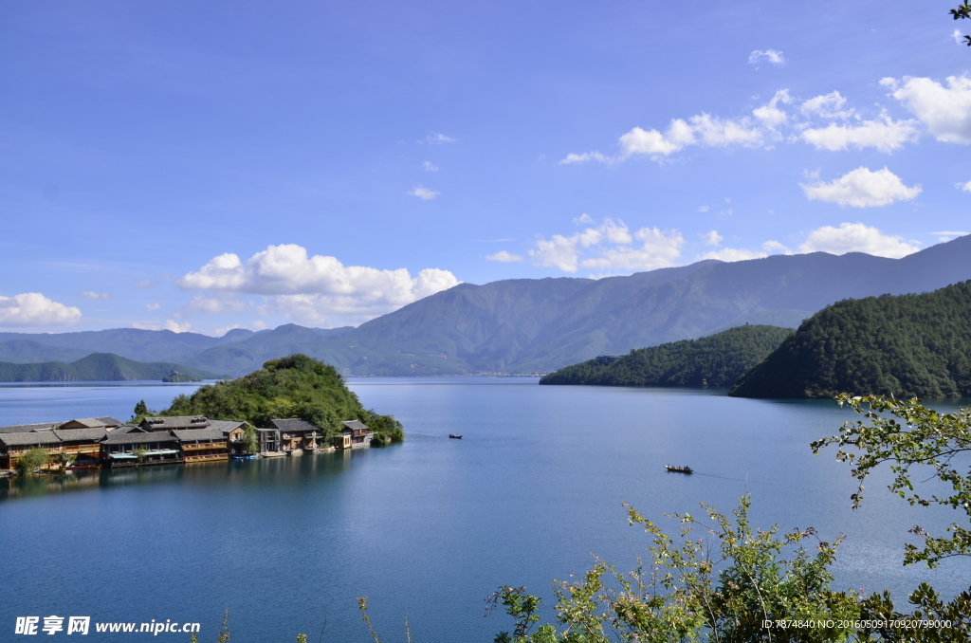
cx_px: 486
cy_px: 322
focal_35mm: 34
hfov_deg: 55.2
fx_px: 929
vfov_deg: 38.2
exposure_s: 1/500
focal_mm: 23
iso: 125
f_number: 8
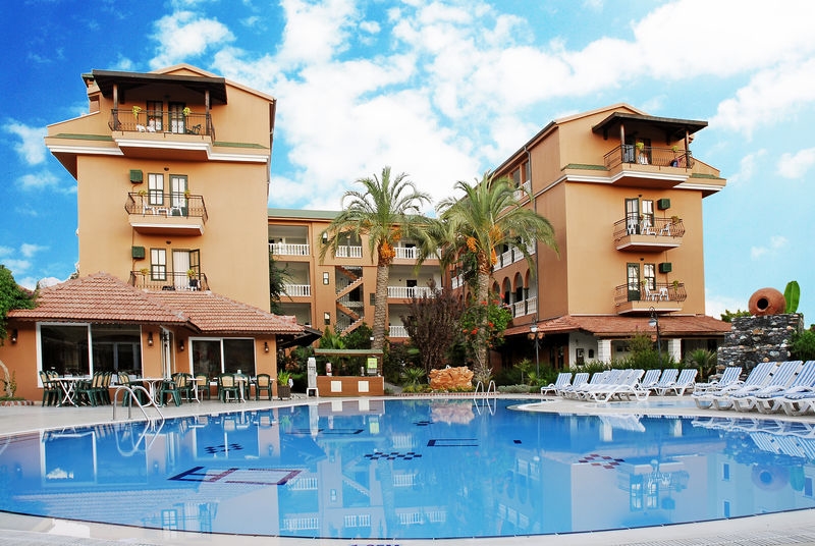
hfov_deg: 67.3
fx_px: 612
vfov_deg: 48.1
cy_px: 273
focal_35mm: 27
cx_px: 408
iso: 100
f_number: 18
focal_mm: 18
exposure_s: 5
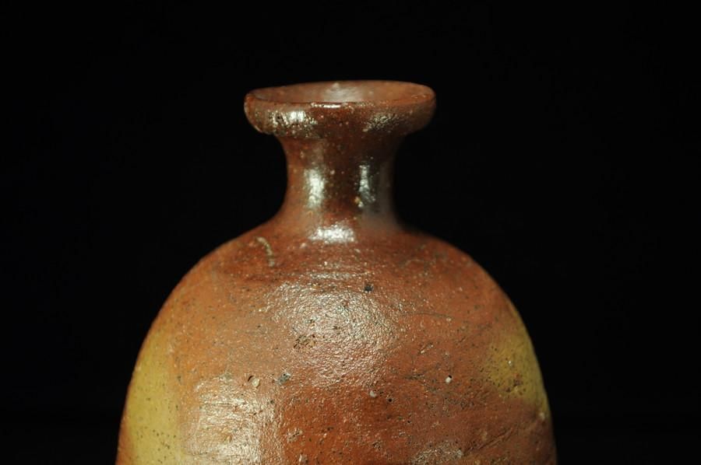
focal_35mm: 82
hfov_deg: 24.6
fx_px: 1605
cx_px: 350
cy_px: 232
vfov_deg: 16.5
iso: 200
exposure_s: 1/5
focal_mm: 55
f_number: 5.6
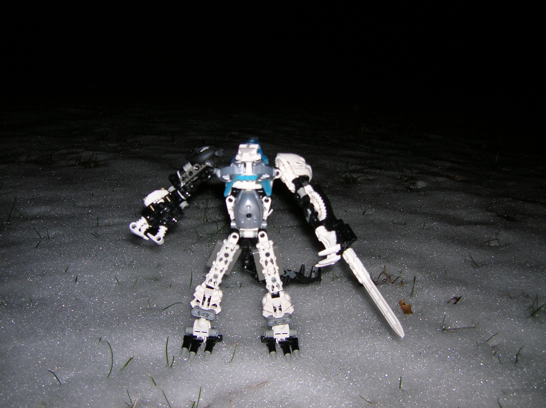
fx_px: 536
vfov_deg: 41.7
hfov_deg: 54.0
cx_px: 273
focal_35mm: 34
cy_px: 204
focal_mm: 5.7
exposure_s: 1/60.1
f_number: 2.9
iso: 50
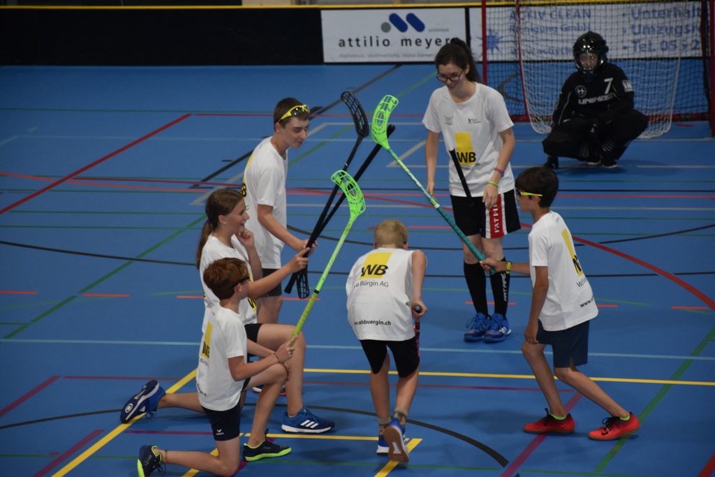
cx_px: 358
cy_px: 238
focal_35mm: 168
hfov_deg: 12.2
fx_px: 3337
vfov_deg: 8.2
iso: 1400
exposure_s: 1/60
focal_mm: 112
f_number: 5.6
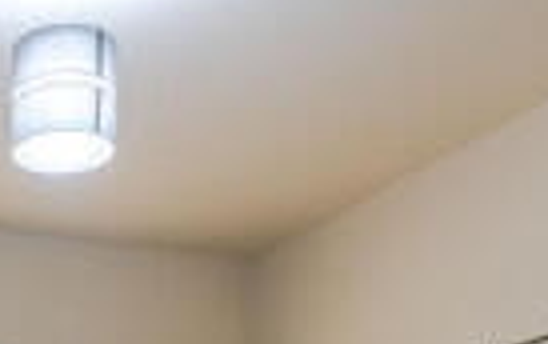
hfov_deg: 24.0
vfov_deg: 14.3
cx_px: -110
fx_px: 1166
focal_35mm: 78
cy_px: 662
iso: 250
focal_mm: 16
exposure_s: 1/8
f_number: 7.1
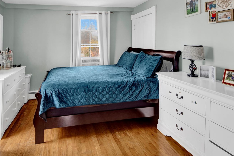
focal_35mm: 19
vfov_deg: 62.6
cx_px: 94
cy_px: 49
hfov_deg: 85.9
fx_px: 123
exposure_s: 1/1.25
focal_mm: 8
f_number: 8
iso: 100
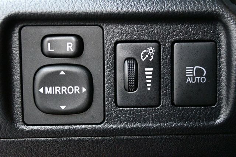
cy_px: 78
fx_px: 314
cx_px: 118
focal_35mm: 48
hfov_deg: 41.1
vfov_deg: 28.0
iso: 10000
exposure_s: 1/60
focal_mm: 32
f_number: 4.8
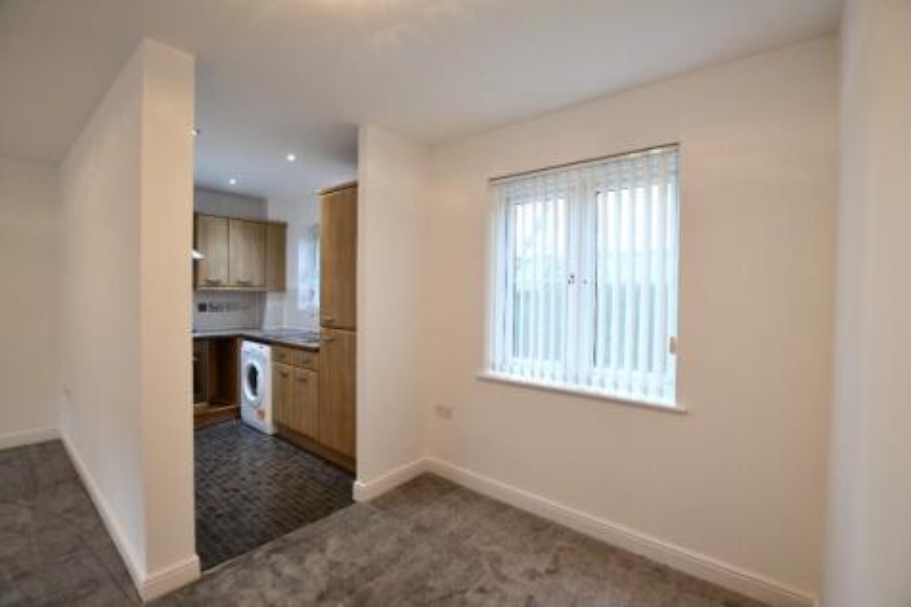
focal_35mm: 15
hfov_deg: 100.4
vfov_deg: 77.3
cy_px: 304
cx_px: 456
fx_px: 379
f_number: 3.5
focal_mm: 10
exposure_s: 1/60
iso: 500
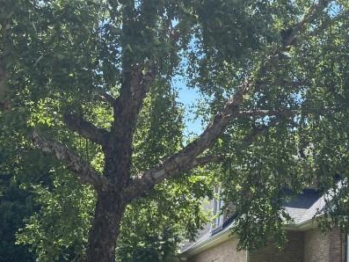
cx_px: 362
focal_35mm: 67
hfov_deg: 27.1
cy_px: 156
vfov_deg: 21.9
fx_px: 676
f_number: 1.8
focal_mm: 4.25
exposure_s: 1/942
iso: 32
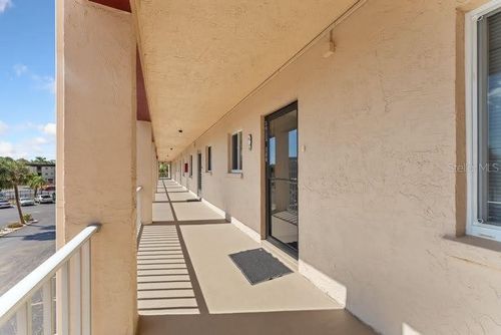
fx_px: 195
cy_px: 168
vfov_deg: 81.3
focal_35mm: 14
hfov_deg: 104.2
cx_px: 250
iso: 100
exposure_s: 1/80
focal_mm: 14
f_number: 7.1
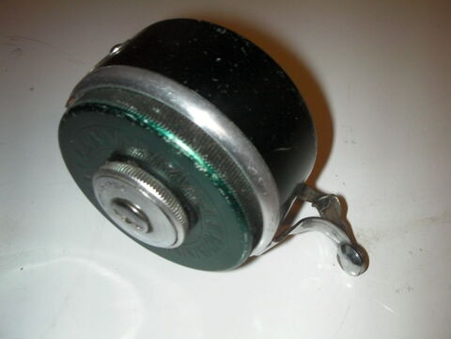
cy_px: 170
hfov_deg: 49.0
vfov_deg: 37.7
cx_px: 226
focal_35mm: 38
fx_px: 495
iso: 200
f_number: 5.6
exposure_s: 1/30
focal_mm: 6.3
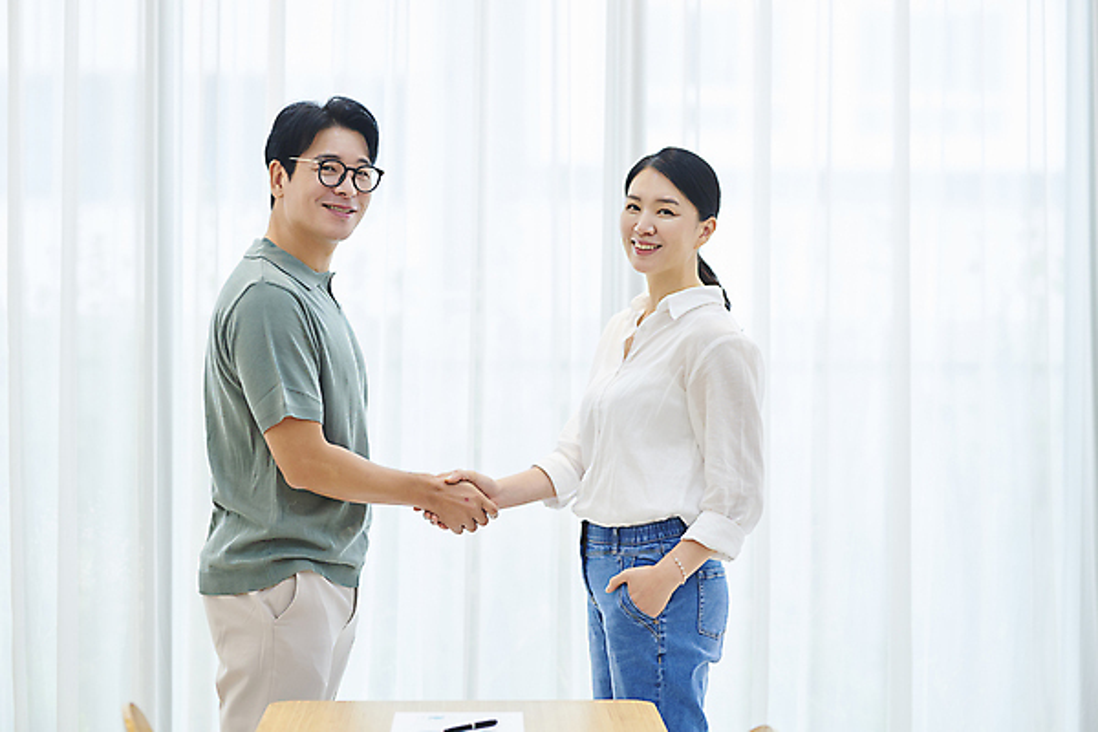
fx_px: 2592
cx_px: 549
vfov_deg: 16.1
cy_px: 366
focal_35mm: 85
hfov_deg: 23.9
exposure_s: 1/250
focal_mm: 85
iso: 500
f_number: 2.2
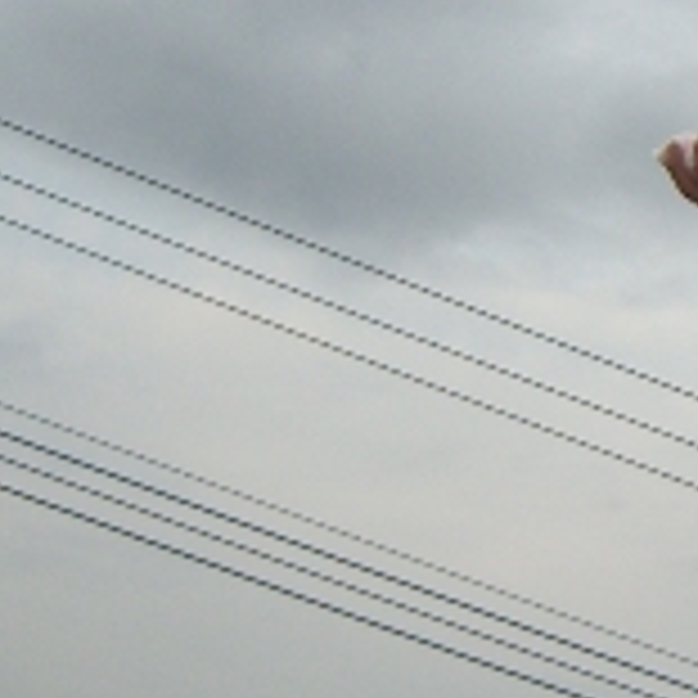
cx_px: 1234
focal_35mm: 126
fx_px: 2874
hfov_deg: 12.7
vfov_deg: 13.8
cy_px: 538
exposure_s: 1/250
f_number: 2.8
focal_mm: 7.9
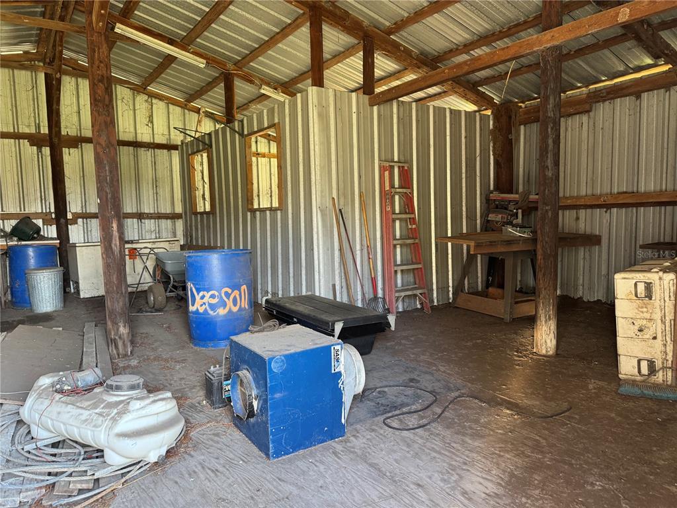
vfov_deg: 56.8
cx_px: 338
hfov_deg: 71.6
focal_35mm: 24
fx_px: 469
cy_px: 254
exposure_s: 1/60
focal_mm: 6.76
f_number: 1.78
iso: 250
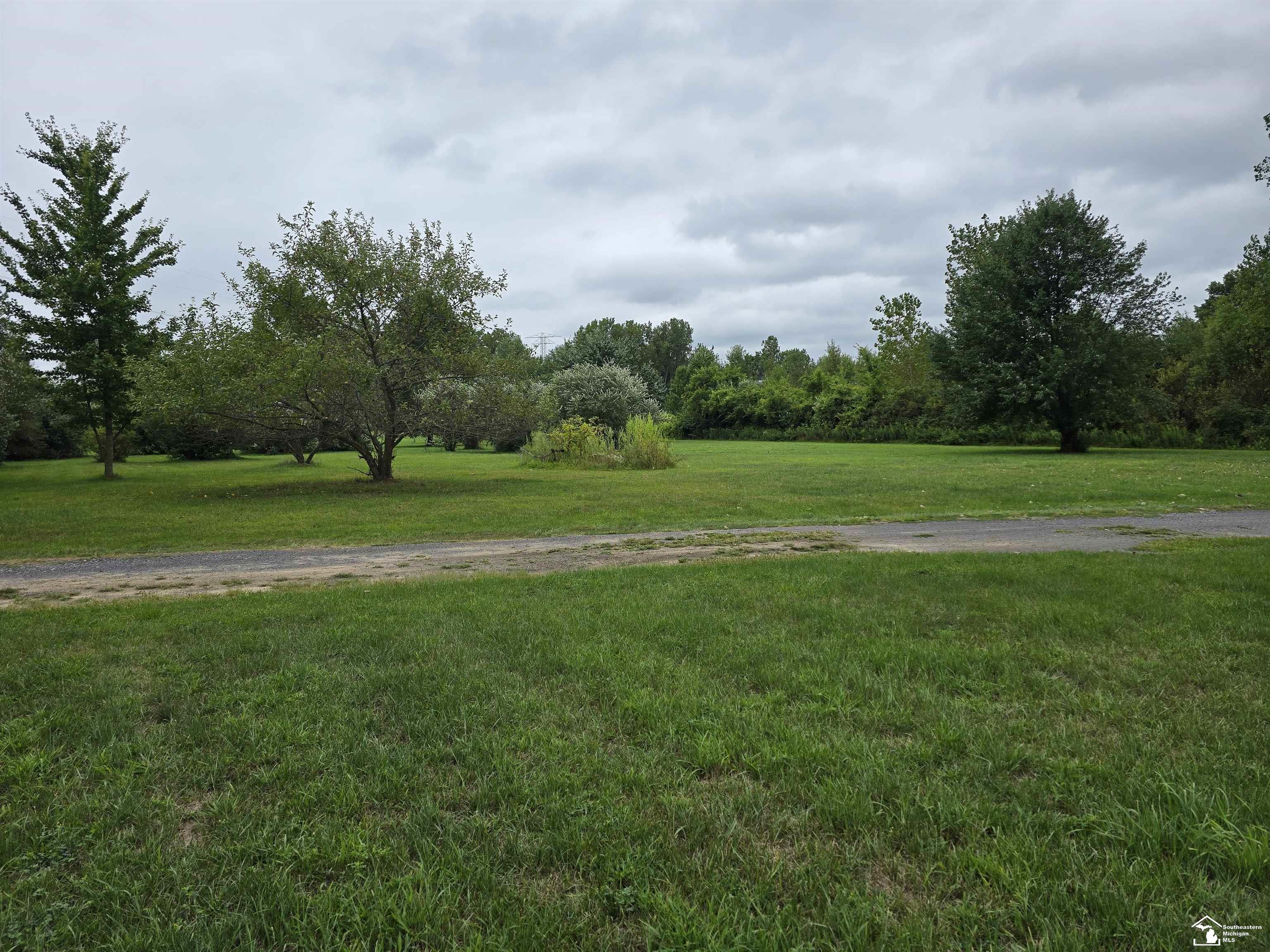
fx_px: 844
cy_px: 476
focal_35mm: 23
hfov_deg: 73.9
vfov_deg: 58.9
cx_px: 635
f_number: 1.7
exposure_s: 1/180
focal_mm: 6.3
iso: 12
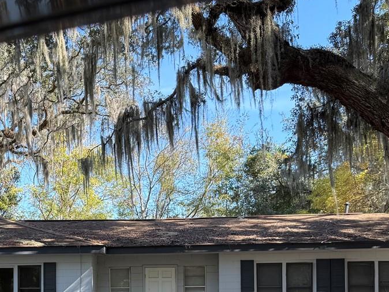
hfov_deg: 33.2
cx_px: 102
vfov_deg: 24.7
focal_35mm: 57
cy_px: 278
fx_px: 640
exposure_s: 1/365
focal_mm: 6.76
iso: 80
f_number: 1.78
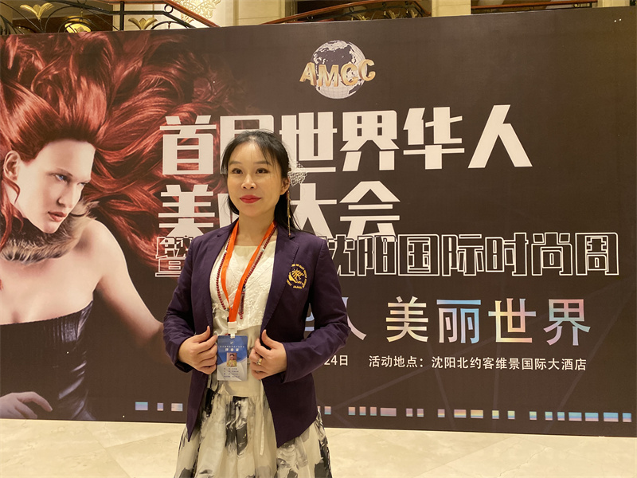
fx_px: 478
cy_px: 239
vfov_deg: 53.1
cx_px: 318
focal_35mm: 26
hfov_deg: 67.3
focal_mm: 4.25
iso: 250
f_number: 1.8
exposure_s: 1/50
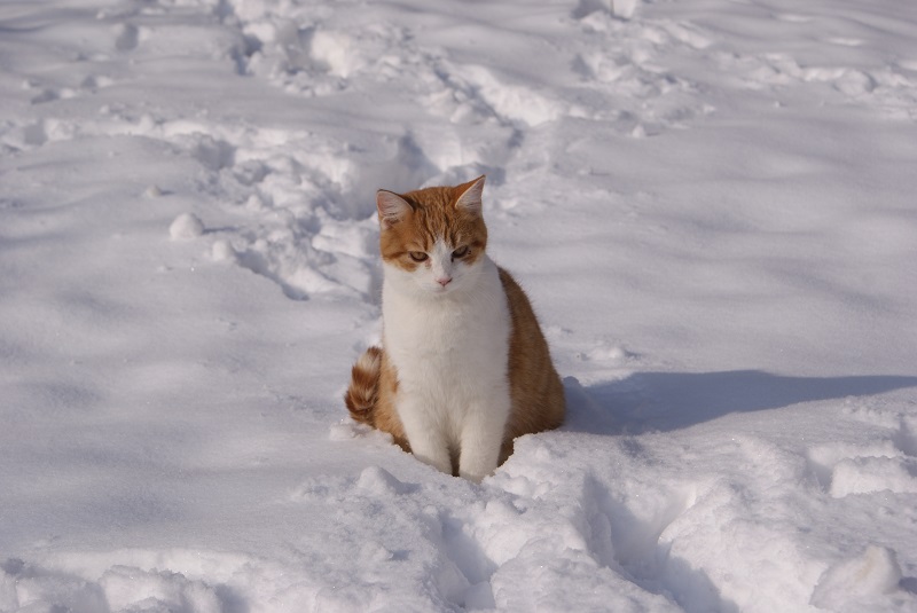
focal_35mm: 105
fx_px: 2677
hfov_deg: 19.4
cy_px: 306
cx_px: 458
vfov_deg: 13.1
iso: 100
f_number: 10
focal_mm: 70
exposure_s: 1/500
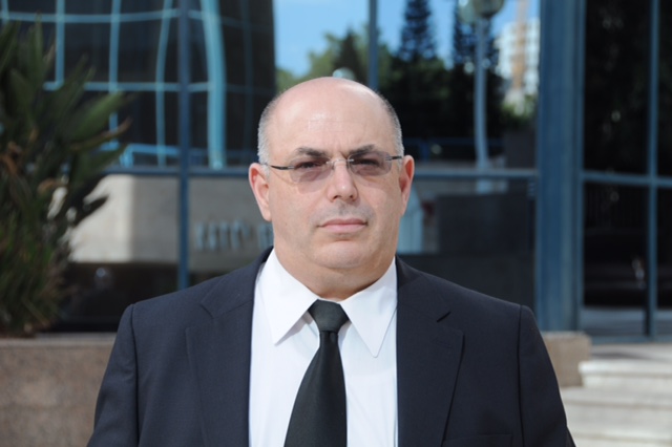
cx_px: 336
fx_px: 1959
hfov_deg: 19.5
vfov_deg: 13.0
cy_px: 224
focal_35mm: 105
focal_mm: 70
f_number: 7.1
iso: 200
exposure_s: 1/200
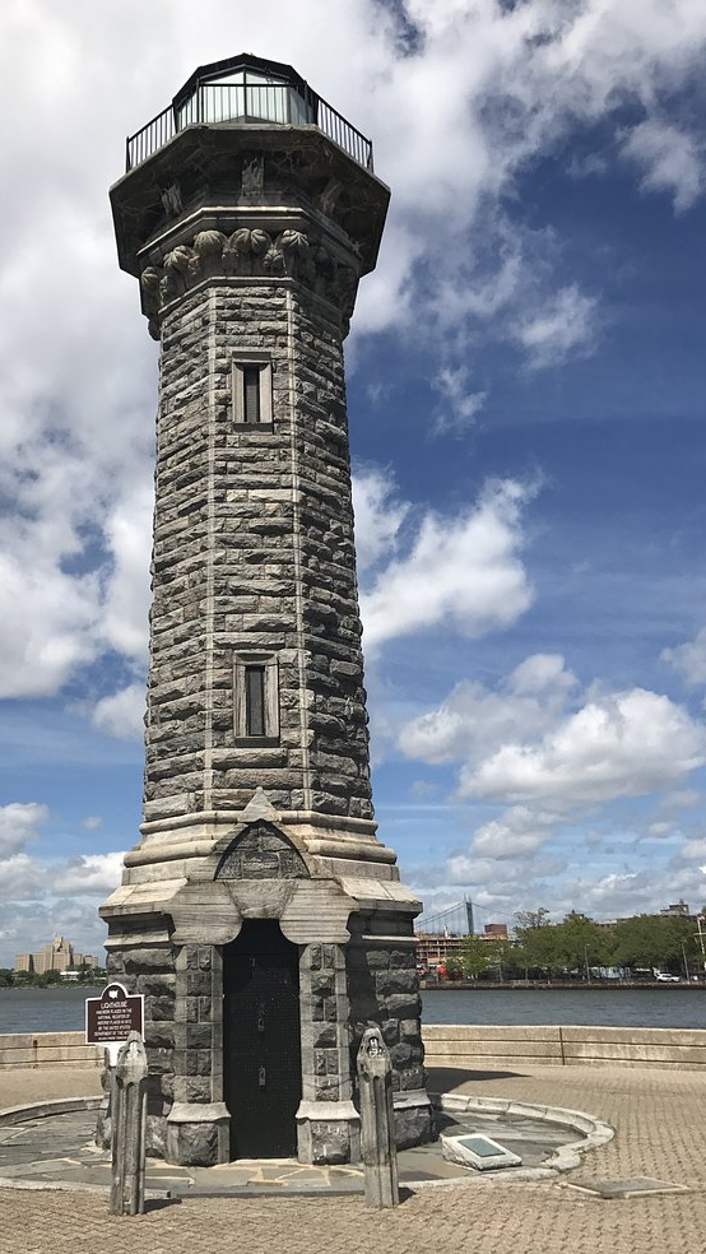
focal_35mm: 31
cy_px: 628
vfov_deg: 62.6
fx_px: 1031
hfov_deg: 37.5
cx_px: 246
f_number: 1.8
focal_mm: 3.99
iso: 20
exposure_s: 1/5051
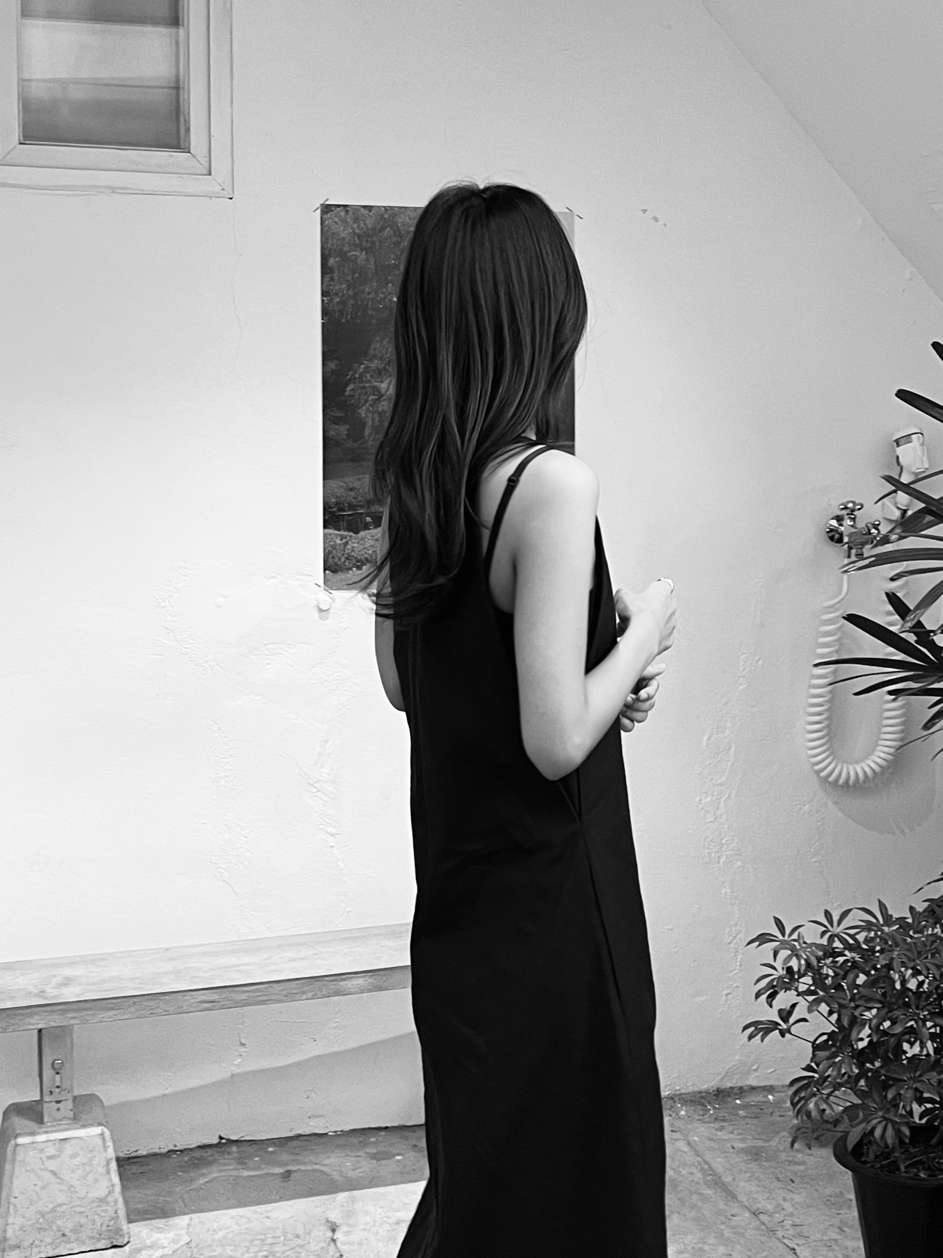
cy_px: 522
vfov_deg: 45.6
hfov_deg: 35.1
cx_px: 501
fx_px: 1489
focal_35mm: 41
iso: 200
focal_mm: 5.7
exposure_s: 1/60
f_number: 1.5
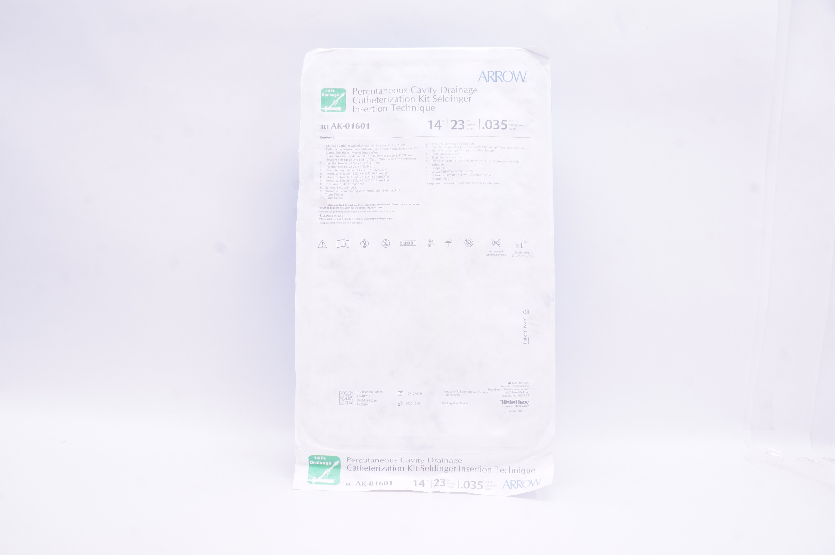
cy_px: 278
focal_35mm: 27
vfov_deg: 47.8
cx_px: 418
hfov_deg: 67.4
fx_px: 626
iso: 800
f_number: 13
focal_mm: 18
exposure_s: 1/25
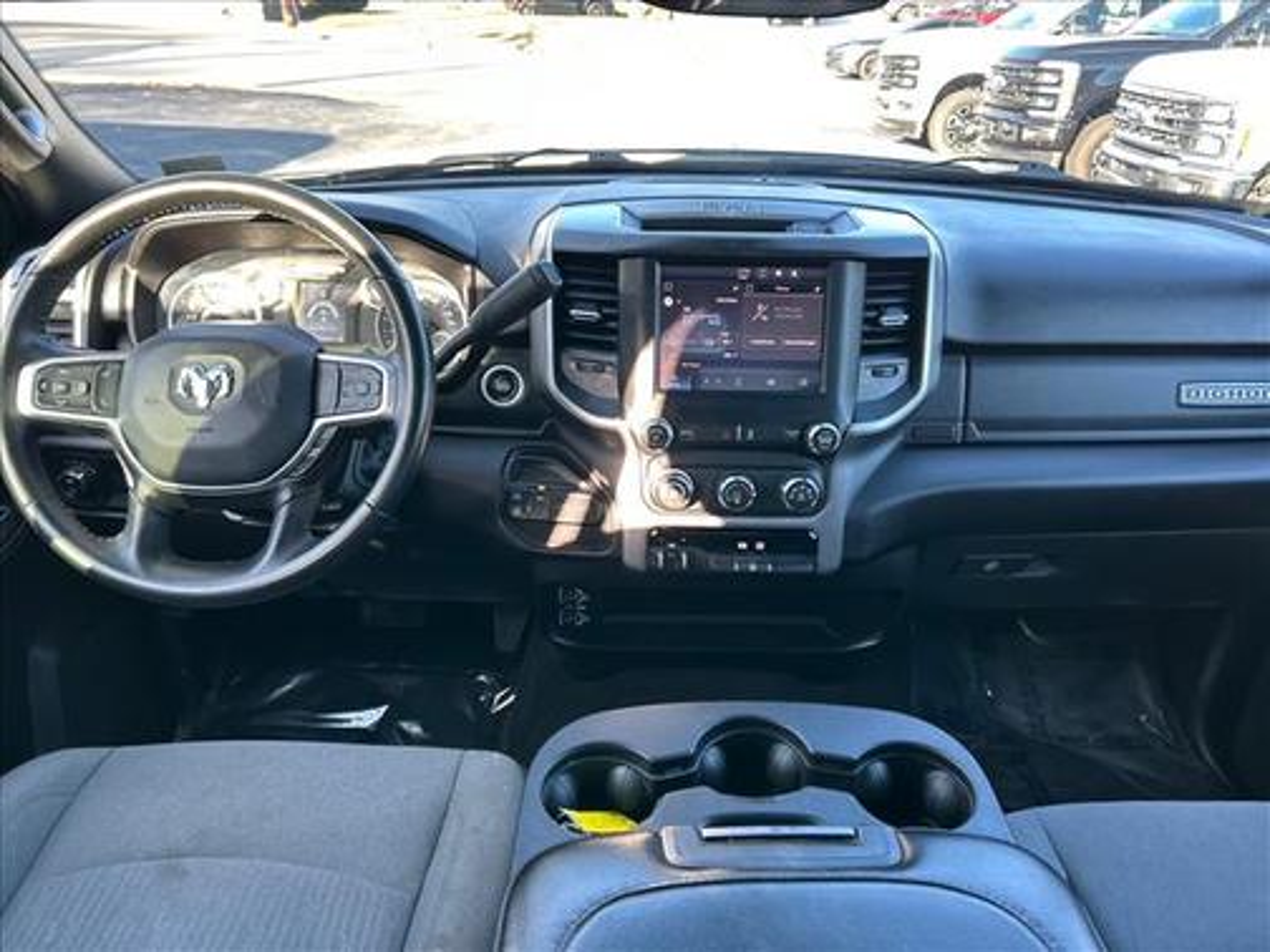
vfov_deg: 53.1
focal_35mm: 26
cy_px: 476
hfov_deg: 67.3
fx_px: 954
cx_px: 635
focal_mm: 5.7
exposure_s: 1/121
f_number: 1.5
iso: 80
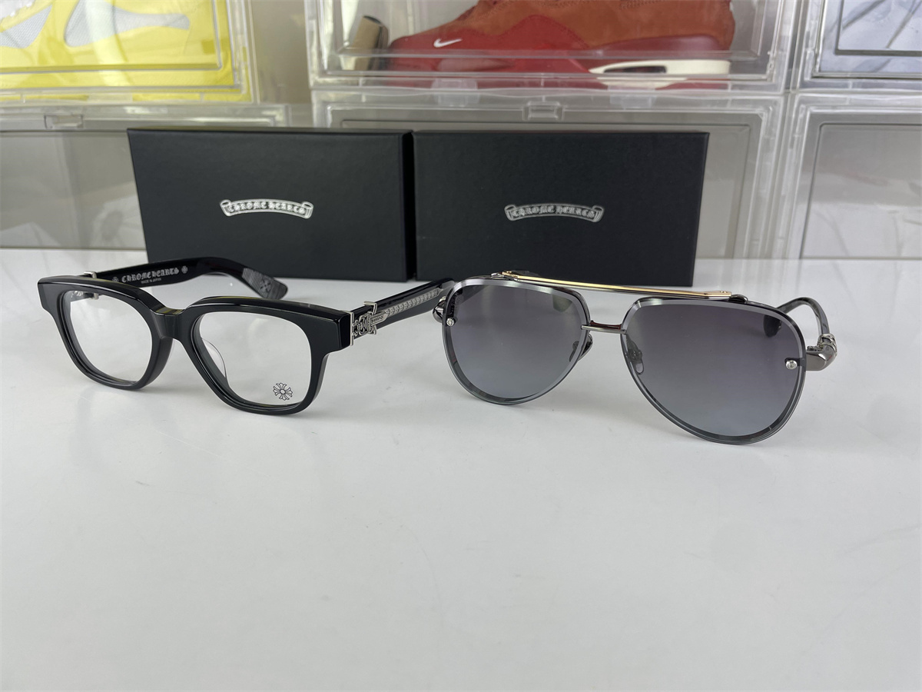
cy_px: 346
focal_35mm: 26
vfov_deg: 53.1
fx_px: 693
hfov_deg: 67.3
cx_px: 461
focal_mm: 4.2
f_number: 1.6
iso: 32
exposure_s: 1/150
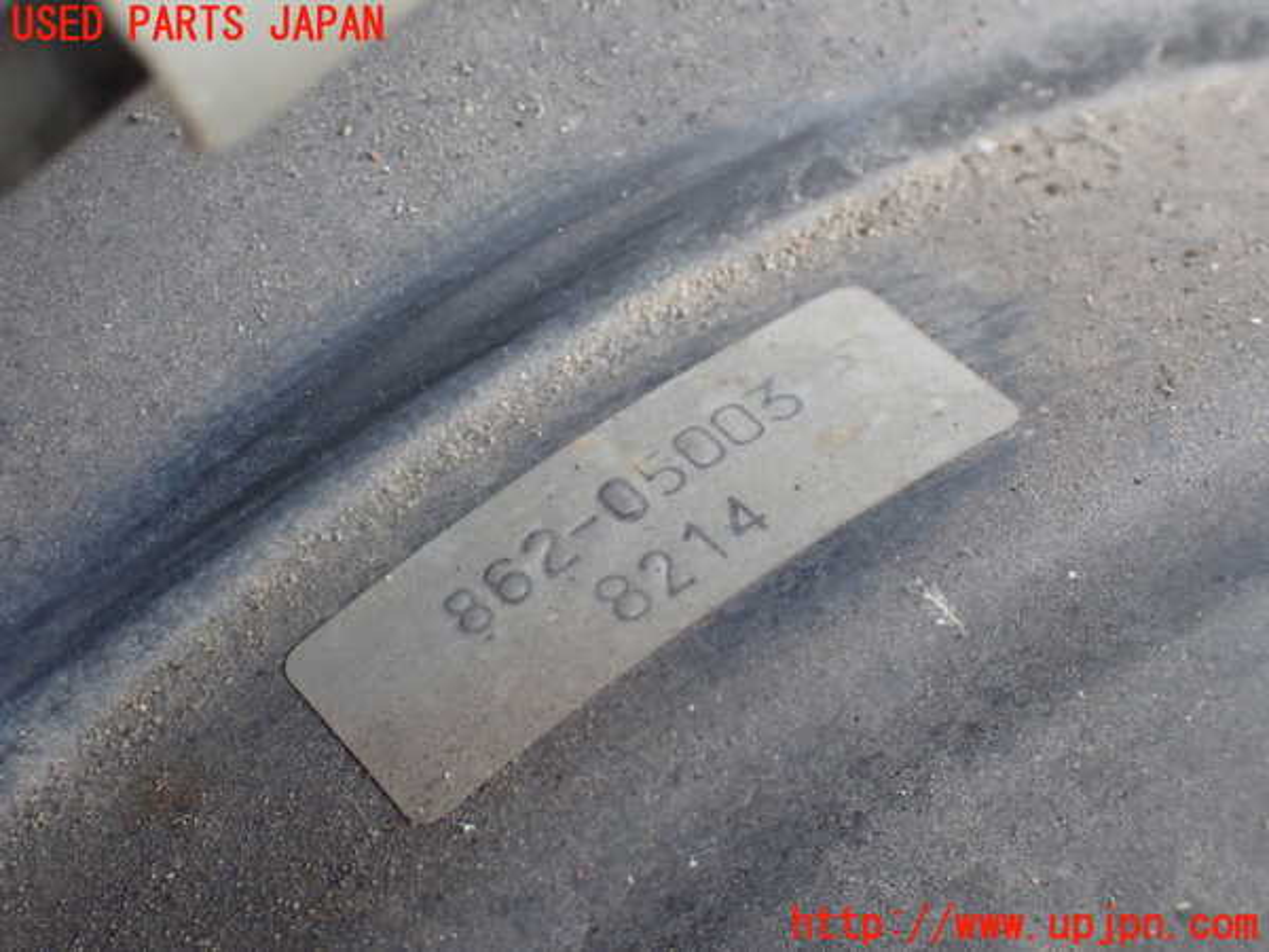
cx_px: 634
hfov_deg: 25.3
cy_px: 476
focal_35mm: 77
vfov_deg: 19.1
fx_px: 2823
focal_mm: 13.65
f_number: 4.1
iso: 800
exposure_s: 1/125
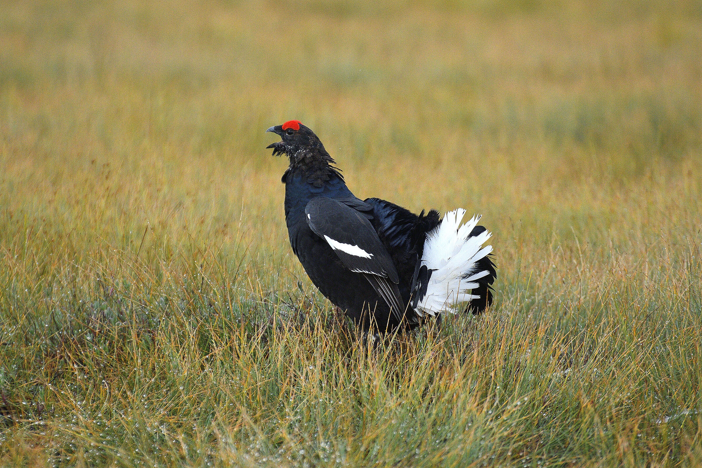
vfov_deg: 3.7
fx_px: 7312
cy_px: 234
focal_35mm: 375
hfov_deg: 5.5
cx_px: 351
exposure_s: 1/500
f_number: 5.6
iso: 1250
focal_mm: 250
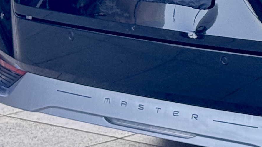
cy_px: -124
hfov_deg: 8.7
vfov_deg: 5.0
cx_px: 474
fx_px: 1646
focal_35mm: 237
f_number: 1.78
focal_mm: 6.76
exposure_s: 1/197
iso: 64
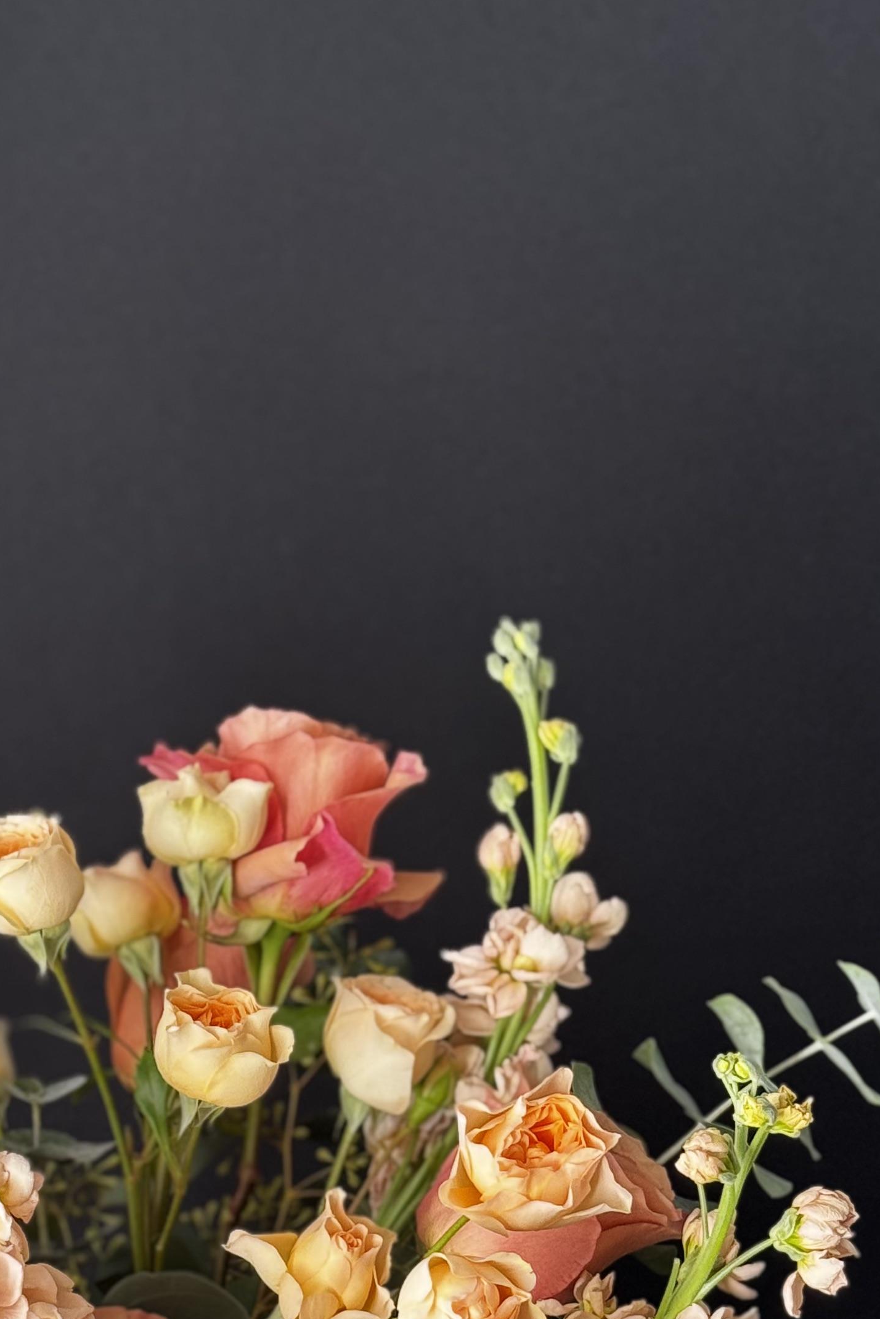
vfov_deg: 21.2
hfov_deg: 14.4
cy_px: 1179
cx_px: 112
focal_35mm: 94
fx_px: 3445
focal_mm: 6.76
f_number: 1.78
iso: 100
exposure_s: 1/84
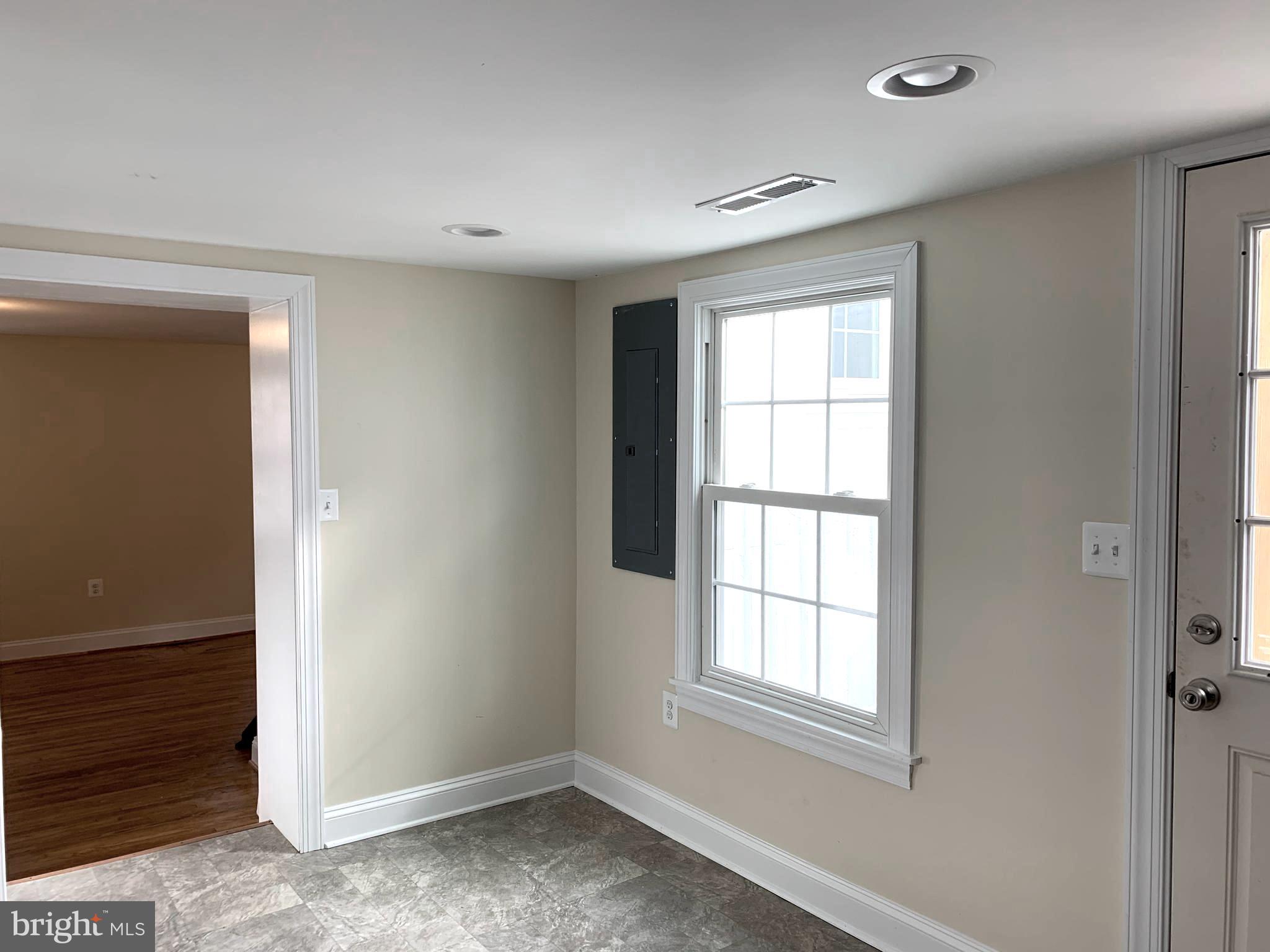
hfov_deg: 67.3
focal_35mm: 26
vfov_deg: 53.1
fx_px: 954
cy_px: 476
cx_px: 635
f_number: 1.8
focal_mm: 4.25
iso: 50
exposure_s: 1/121
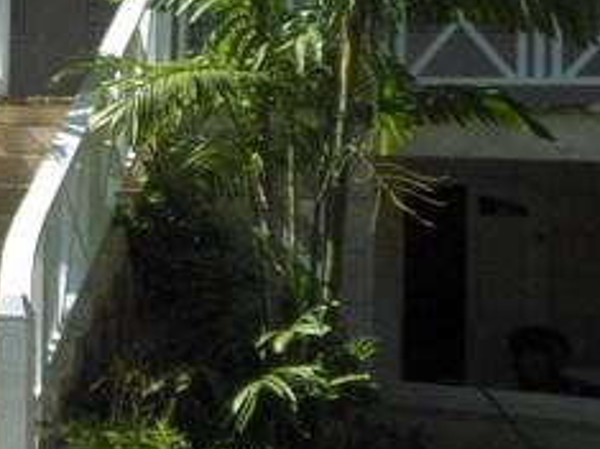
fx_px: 1473
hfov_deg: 19.9
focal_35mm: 85
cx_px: -299
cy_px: 43
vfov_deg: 17.1
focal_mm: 4.5
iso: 80
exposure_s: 1/800
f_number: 3.2
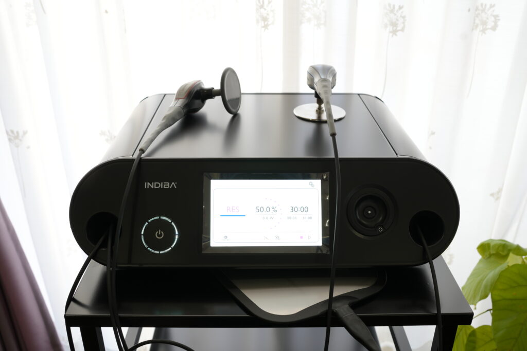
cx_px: 264
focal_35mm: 35
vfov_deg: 37.9
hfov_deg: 54.4
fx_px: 512
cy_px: 176
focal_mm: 35
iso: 100
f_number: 5
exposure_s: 1/10
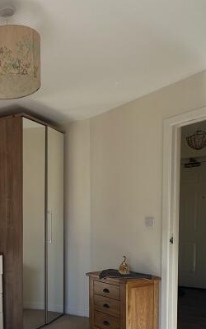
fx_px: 341
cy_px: 245
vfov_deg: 49.6
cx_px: -35
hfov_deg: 29.3
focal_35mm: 38
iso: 40
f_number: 2.2
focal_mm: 2.22
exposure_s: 1/124
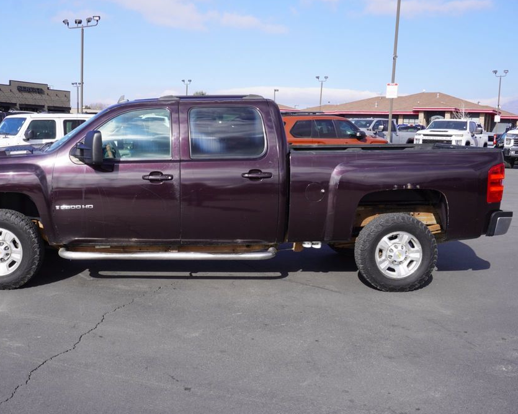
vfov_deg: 39.2
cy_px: 206
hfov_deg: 47.7
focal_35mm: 38
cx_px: 210
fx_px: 583
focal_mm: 22
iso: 100
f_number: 10
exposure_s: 1/125
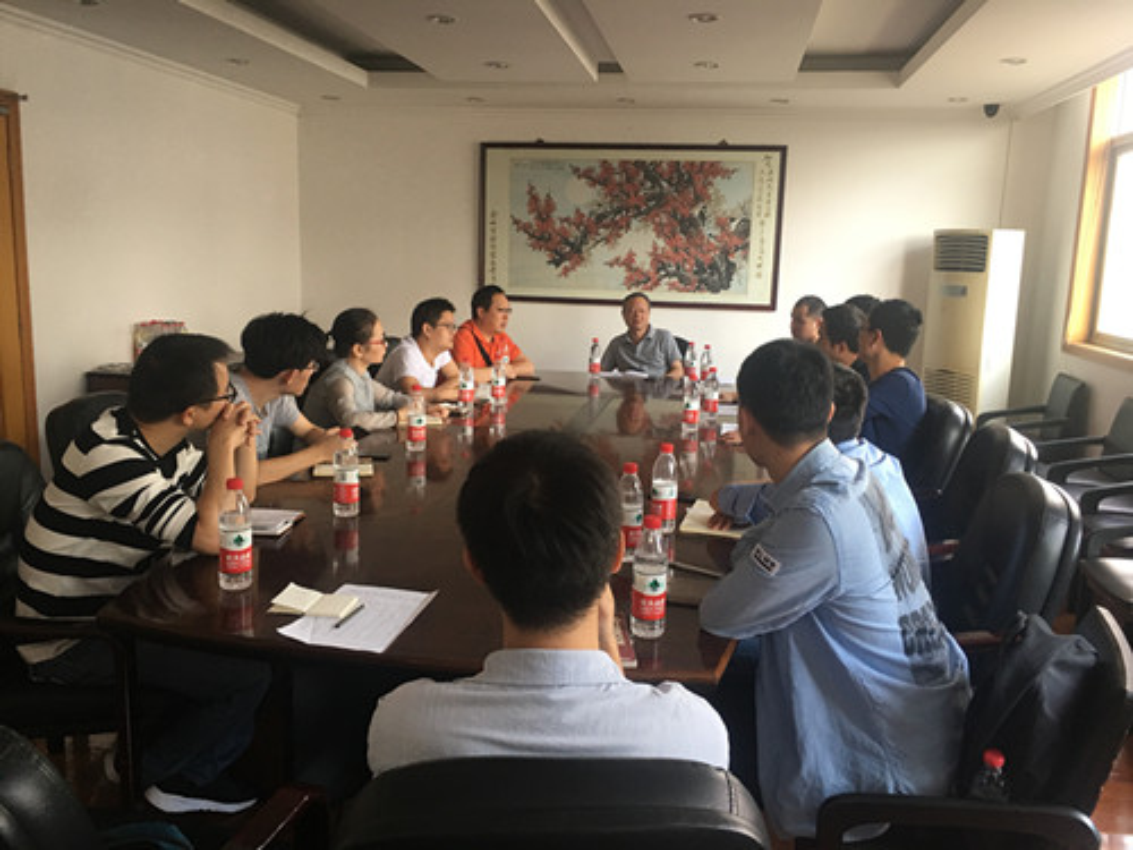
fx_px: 949
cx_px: 566
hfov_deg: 61.7
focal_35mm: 29
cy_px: 425
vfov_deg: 48.2
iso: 50
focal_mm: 4.15
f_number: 2.2
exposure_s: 1/33
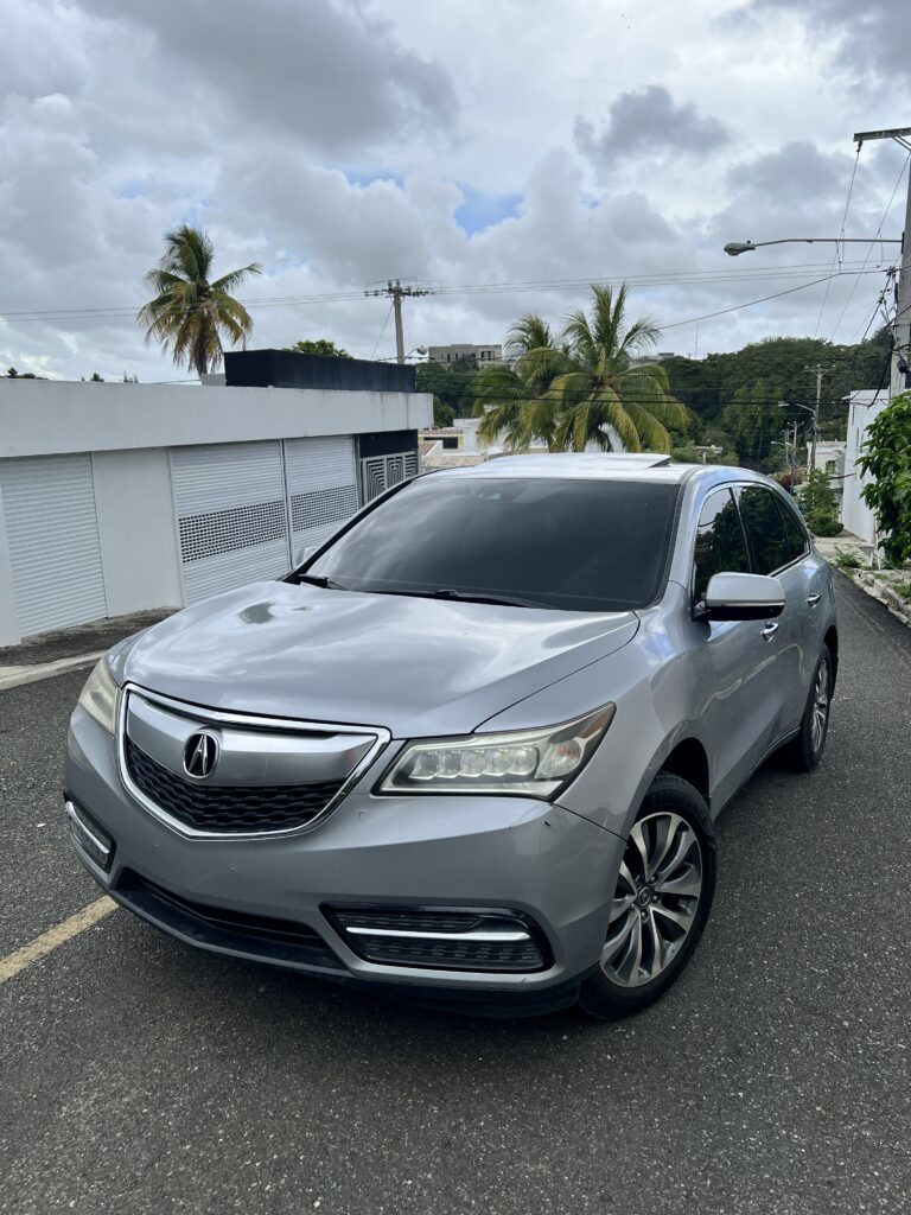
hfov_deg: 53.1
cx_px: 456
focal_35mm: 26
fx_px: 912
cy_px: 608
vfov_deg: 67.3
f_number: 1.5
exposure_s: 1/2083
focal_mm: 5.7
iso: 50
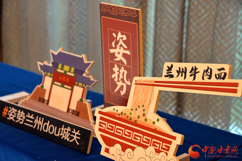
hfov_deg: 22.1
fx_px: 619
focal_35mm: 92
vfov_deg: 14.9
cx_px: 121
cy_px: 80
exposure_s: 1/40
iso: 1600
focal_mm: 92
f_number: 5.3
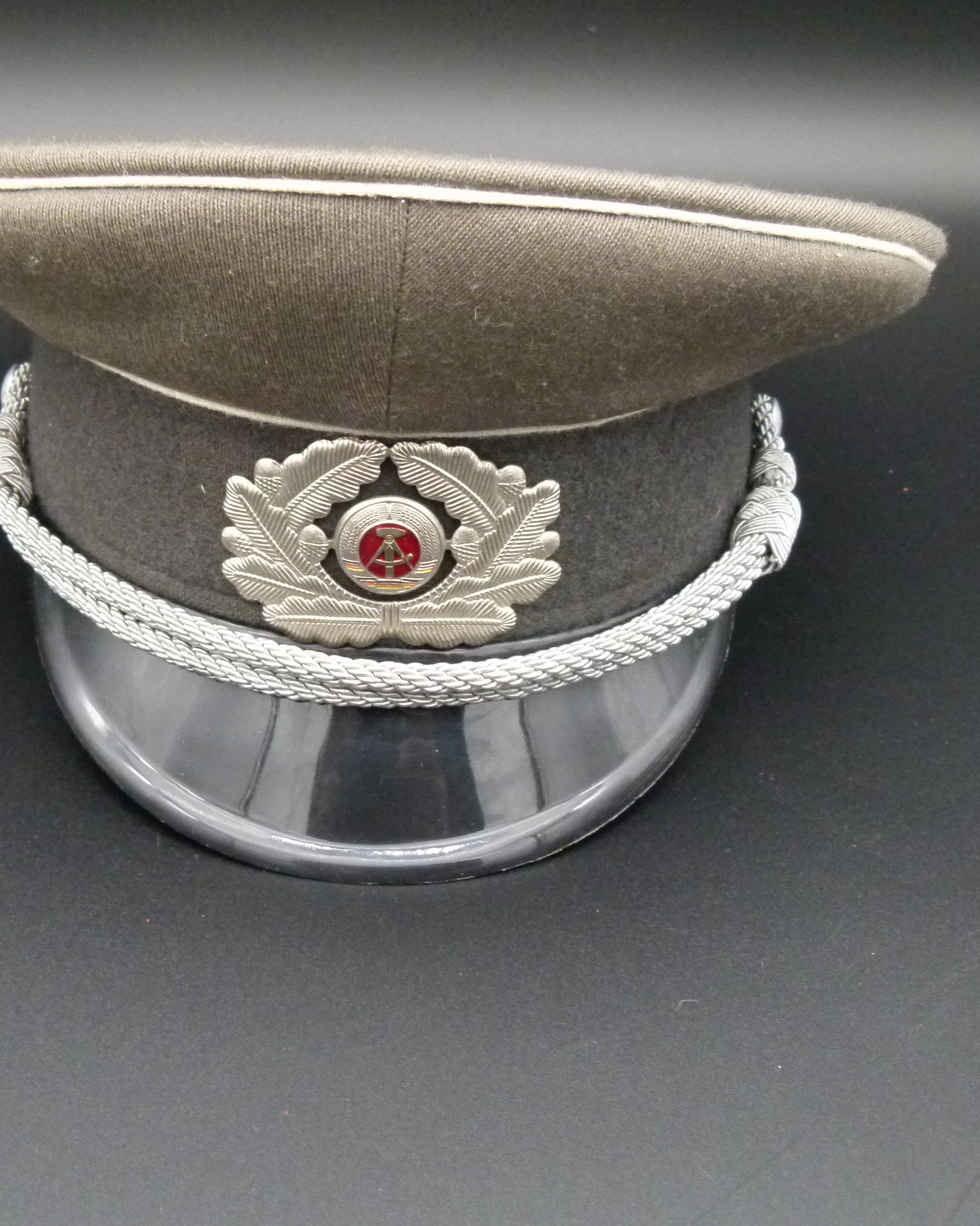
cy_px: 595
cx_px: 384
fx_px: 1741
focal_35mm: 48
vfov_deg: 38.8
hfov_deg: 31.3
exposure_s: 1/50
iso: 400
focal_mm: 6.2
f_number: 3
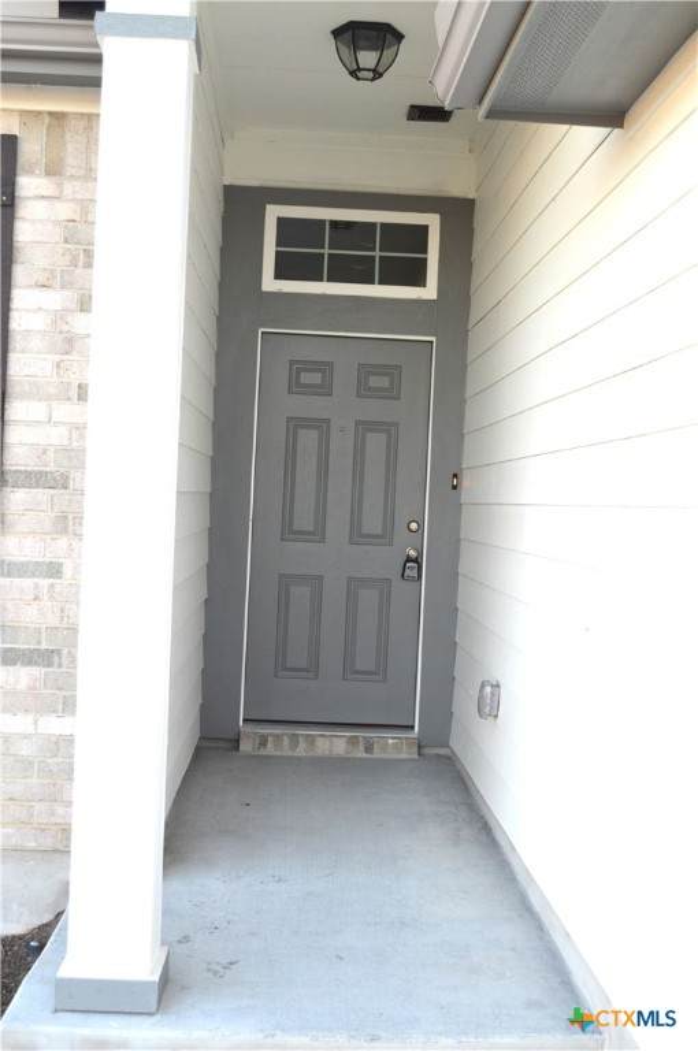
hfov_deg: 29.8
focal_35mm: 45
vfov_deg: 43.7
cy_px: 526
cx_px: 349
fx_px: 1312
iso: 280
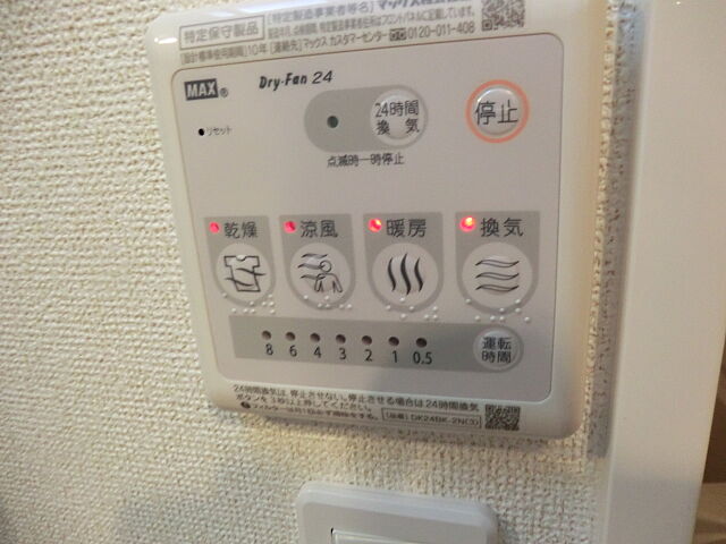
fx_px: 503
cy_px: 272
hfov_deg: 71.6
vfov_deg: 56.8
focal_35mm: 24
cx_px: 363
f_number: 3.2
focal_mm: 4.3
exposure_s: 1/60
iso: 320
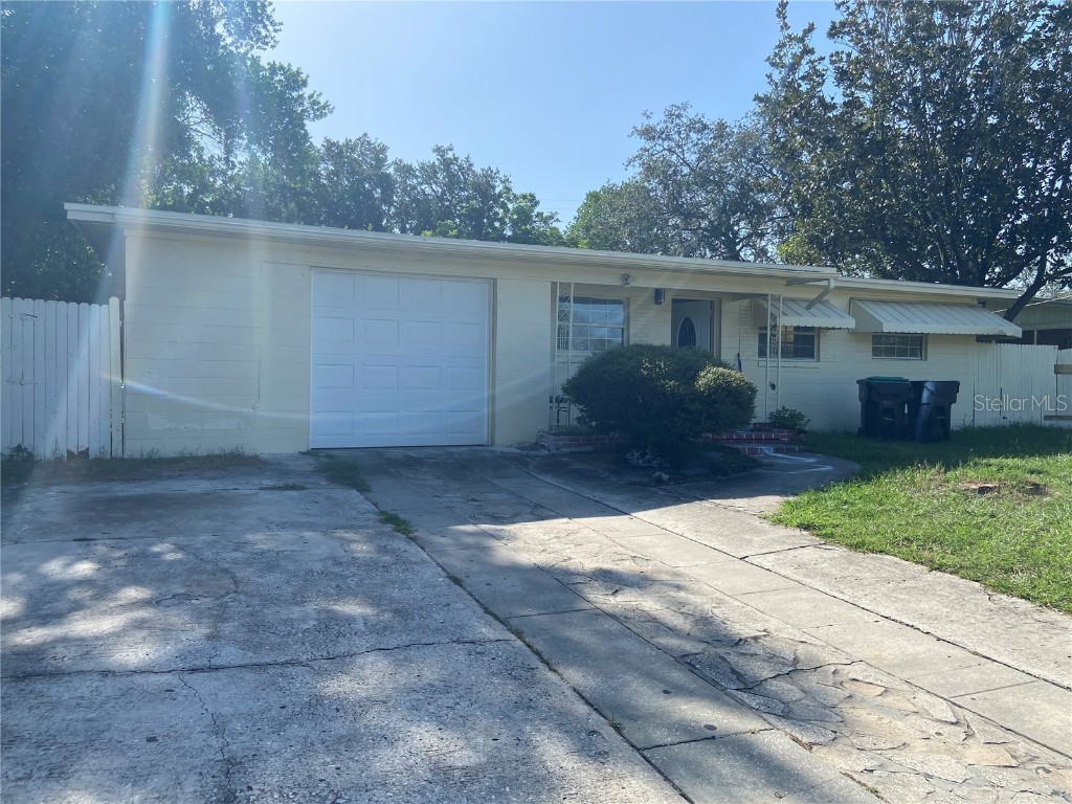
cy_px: 402
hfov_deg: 67.3
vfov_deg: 53.1
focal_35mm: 26
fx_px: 805
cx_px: 536
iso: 32
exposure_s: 1/2105
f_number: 1.8
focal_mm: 4.25
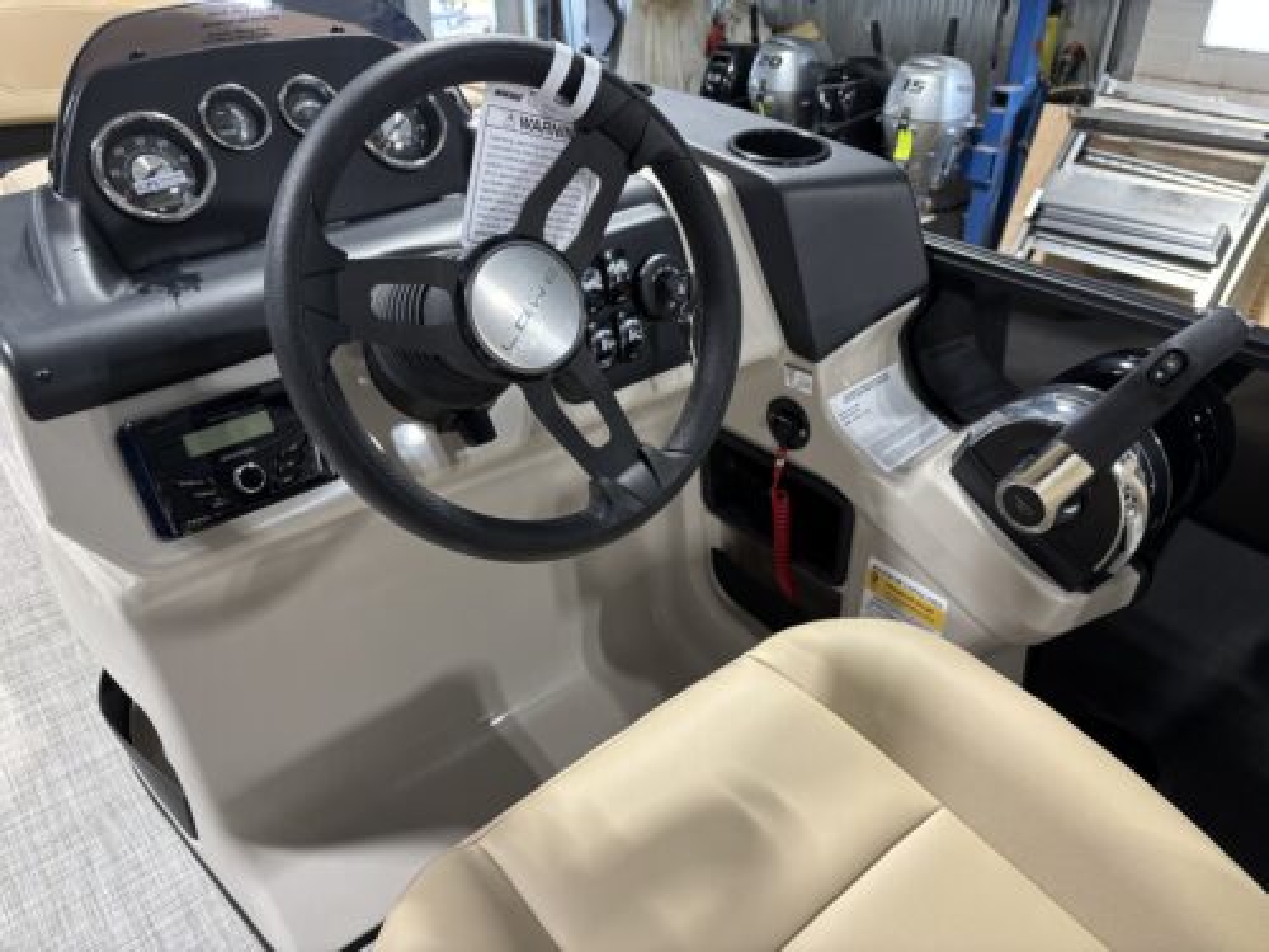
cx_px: 634
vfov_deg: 53.1
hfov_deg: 67.3
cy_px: 476
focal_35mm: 26
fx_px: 953
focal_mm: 5.96
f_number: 1.6
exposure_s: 1/60
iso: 125
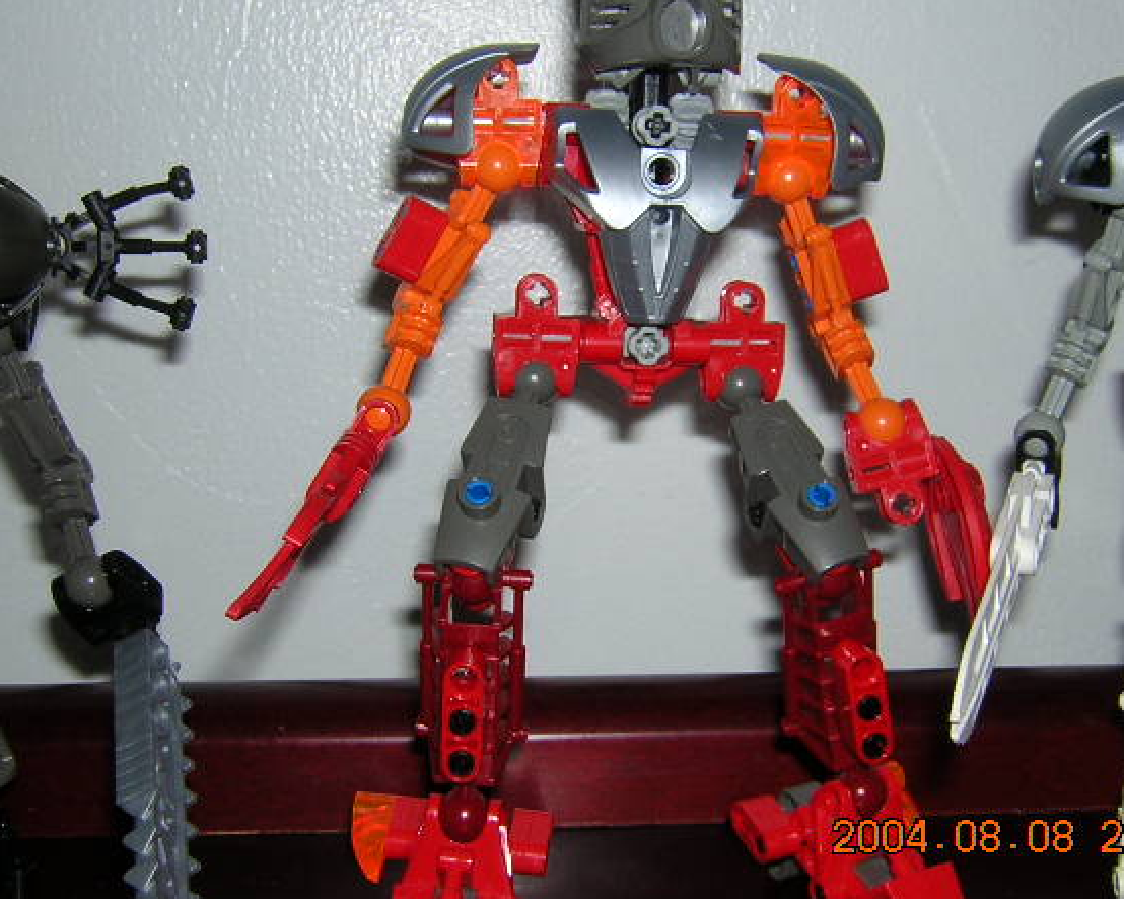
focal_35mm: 53
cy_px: 451
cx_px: 645
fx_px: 1763
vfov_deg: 28.6
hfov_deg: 35.3
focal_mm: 6.1
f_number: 5.8
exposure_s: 1/60.1
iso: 100
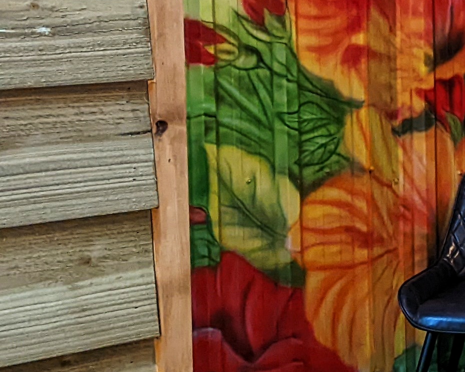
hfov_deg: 14.4
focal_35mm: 103
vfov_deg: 14.7
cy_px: 19
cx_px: 1013
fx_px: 1417
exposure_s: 1/100
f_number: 1.85
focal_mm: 6.81
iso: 611
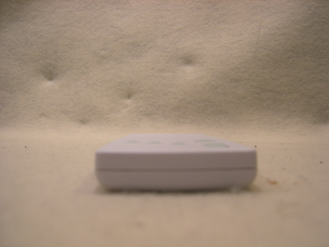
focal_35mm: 36
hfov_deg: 51.4
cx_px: 164
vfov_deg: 39.7
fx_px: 342
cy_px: 124
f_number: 3.4
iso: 64
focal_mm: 7.5
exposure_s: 1/67
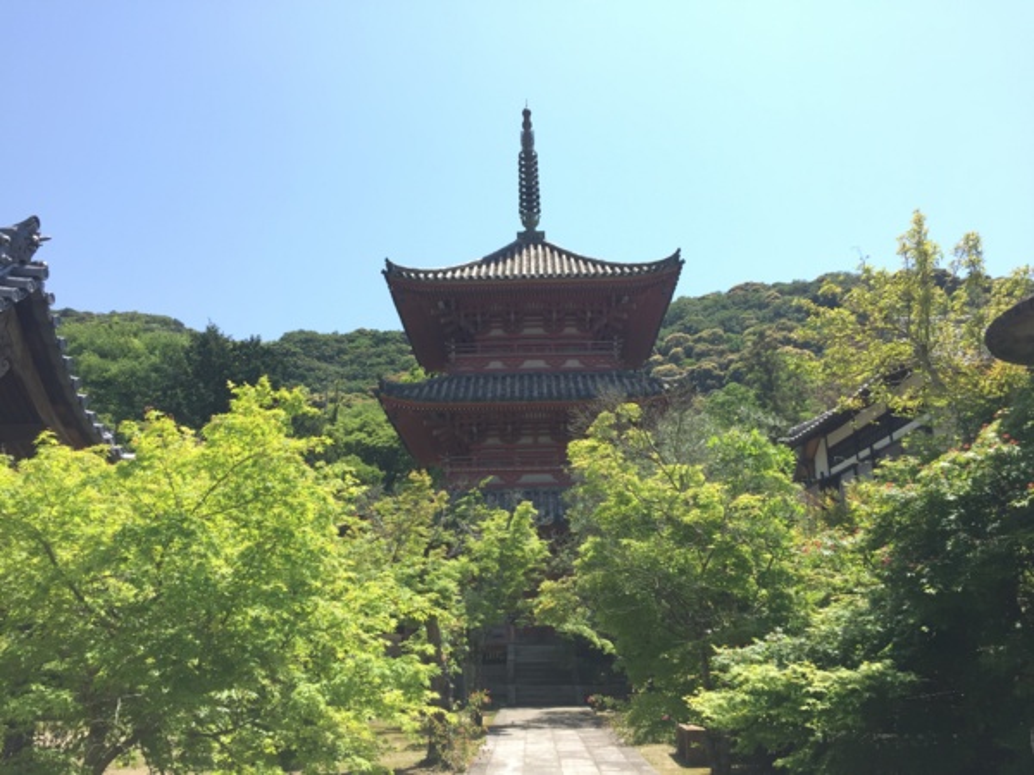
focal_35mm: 29
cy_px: 388
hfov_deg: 61.7
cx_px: 517
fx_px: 866
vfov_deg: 48.2
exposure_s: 1/942
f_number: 2.2
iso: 32
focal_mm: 4.15
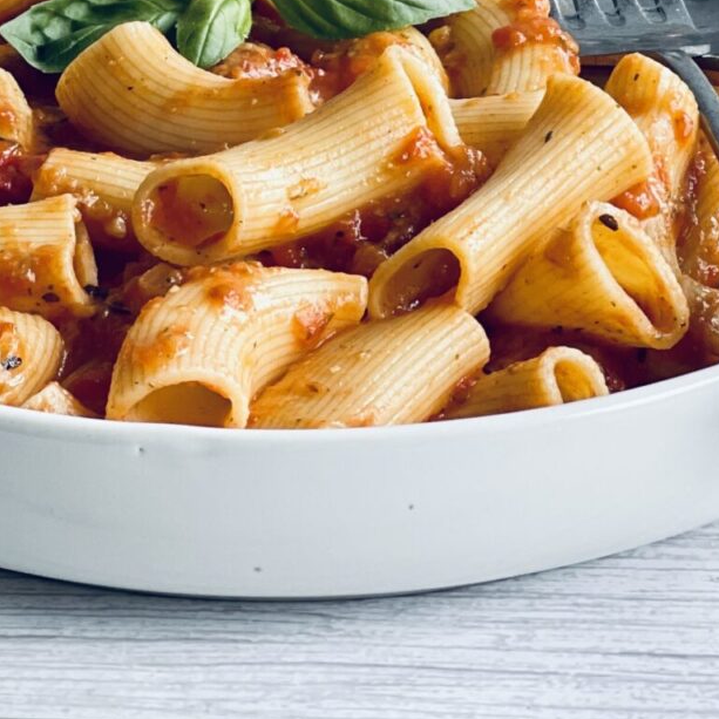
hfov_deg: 9.3
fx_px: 4441
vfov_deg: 9.0
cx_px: 299
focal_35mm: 189
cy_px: -430
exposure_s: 1/121
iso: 32
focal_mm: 7.5
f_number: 2.2
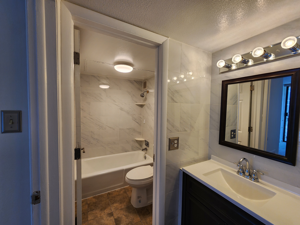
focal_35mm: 13
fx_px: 113
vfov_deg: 89.9
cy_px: 112
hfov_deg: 106.2
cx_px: 150
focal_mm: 2.2
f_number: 2.2
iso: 80
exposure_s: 1/120
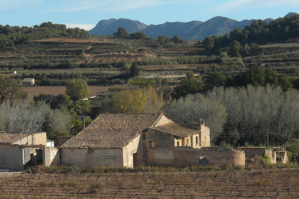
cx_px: 142
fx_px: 939
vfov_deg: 12.1
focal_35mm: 113
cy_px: 91
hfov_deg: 18.1
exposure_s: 1/498
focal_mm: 17.7
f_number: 5.1
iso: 80
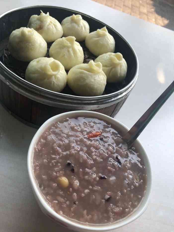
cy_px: 116
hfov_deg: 49.8
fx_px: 188
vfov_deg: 63.4
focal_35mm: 28
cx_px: 87
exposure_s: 1/484
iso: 20
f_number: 1.8
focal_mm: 3.99
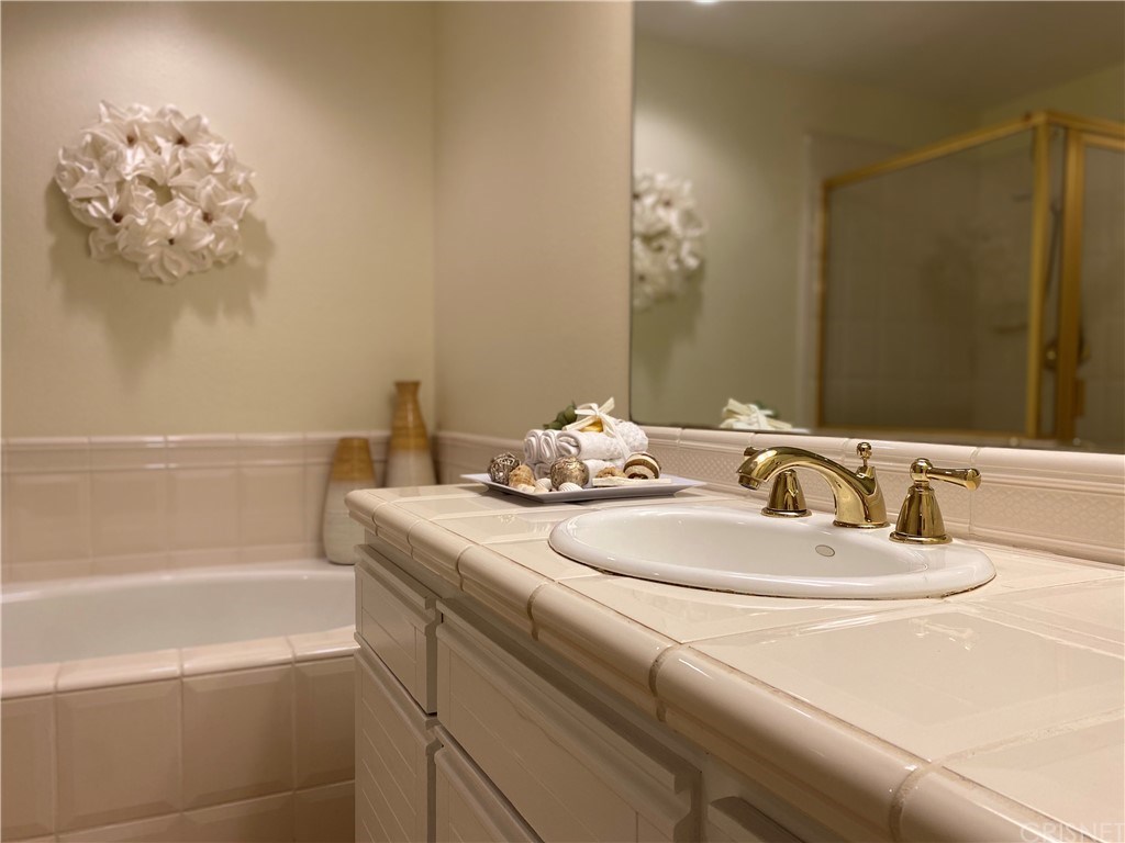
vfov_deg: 53.1
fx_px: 845
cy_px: 422
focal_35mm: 26
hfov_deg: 67.3
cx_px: 562
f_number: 1.8
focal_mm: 4.25
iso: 64
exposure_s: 1/120
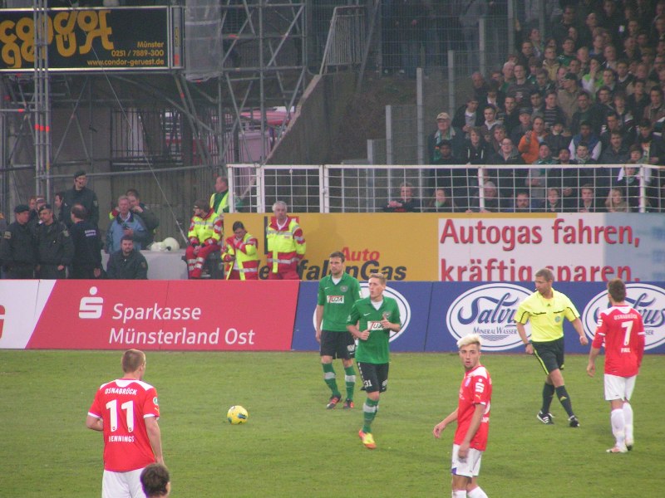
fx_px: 7300
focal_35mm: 380
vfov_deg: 3.9
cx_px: 332
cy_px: 249
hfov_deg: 5.2
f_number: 3.5
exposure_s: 1/100
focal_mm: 58
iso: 200
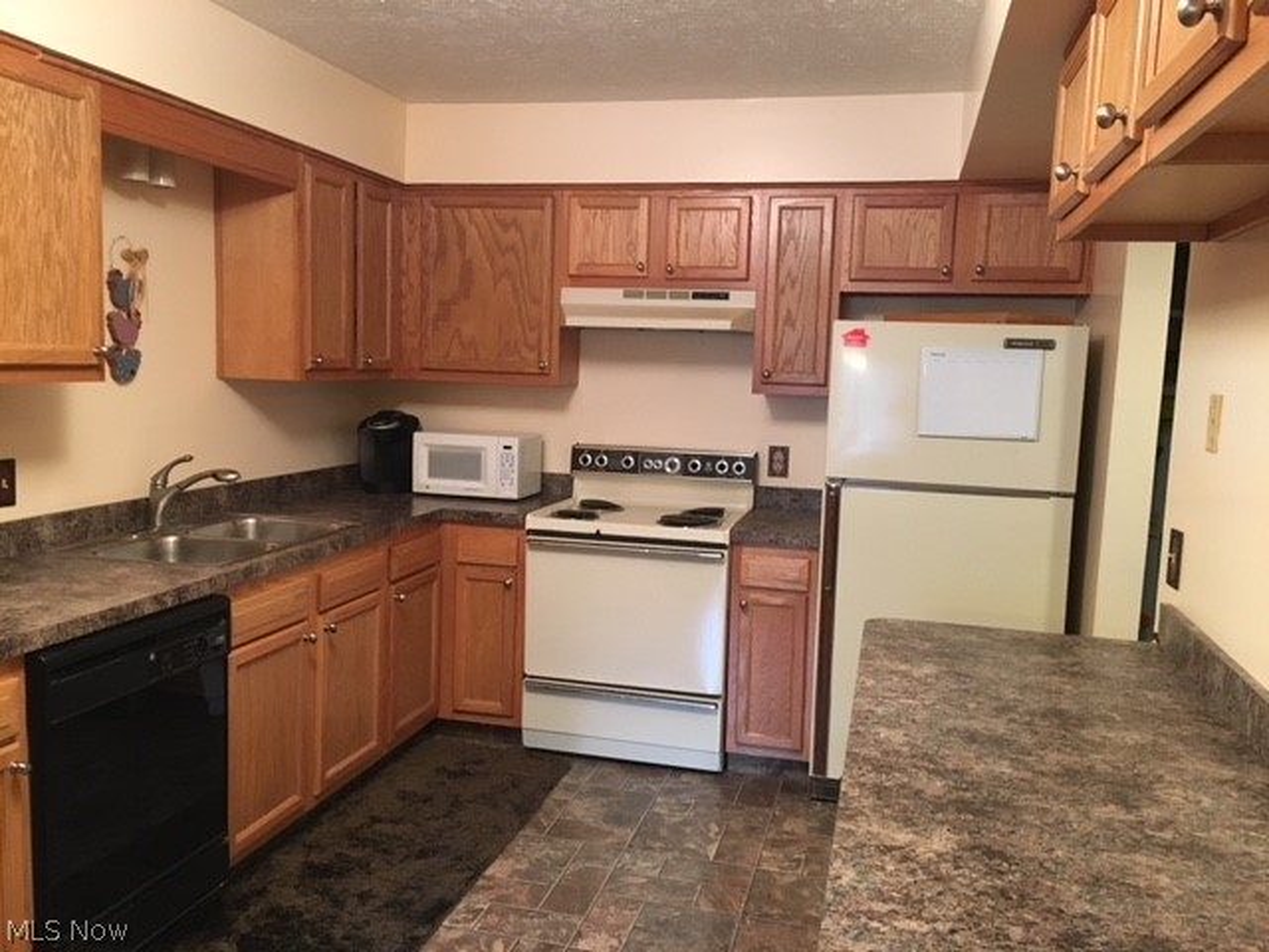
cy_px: 476
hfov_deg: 61.7
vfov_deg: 48.2
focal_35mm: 29
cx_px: 634
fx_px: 1063
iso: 200
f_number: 2.2
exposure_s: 1/17
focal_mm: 4.15
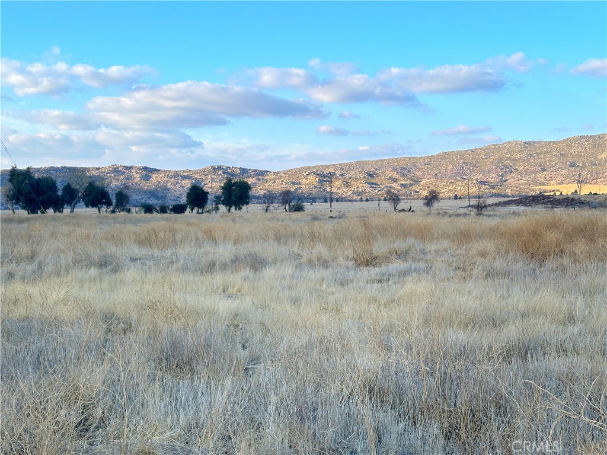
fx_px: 842
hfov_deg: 39.7
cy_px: 228
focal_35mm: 48
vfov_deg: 30.3
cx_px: 304
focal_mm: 6.86
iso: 64
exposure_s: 1/1751
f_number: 1.78
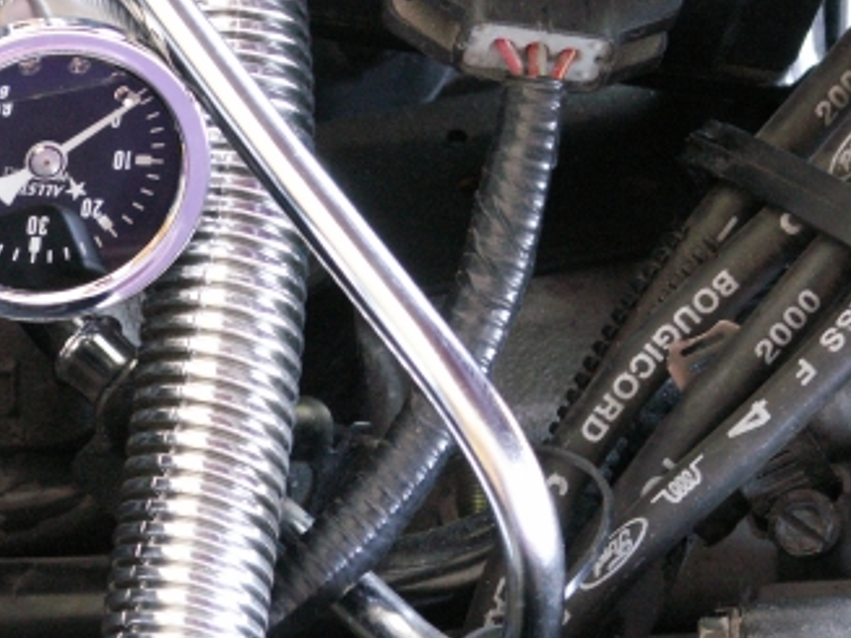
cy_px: 135
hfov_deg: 8.8
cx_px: 107
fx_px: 5529
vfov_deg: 6.6
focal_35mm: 225
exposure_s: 1/5
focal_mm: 18.82
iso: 160
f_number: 4
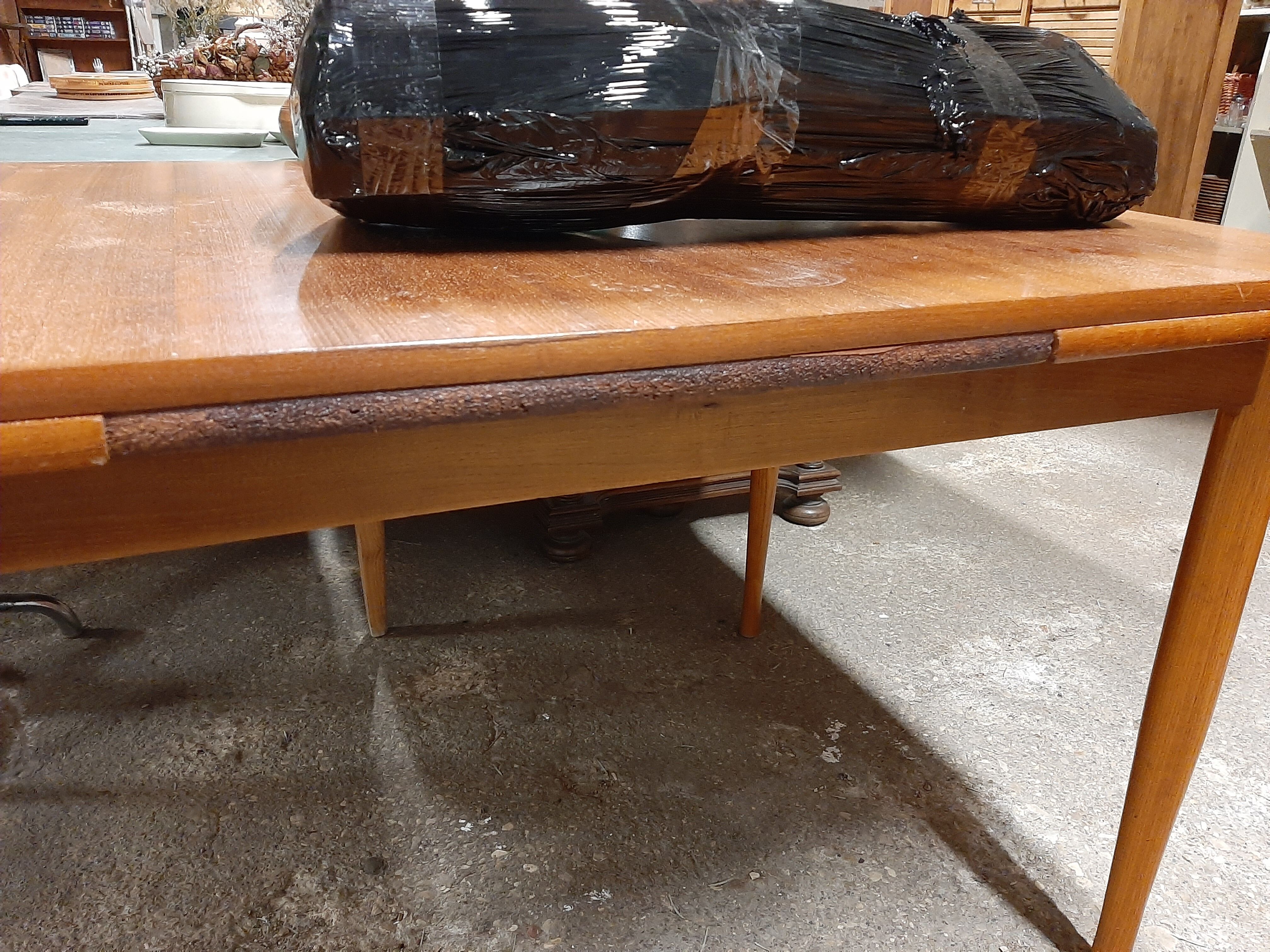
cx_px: 635
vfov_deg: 53.1
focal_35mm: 26
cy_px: 476
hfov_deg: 67.3
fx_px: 954
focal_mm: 3.93
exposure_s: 1/25
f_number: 1.7
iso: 400
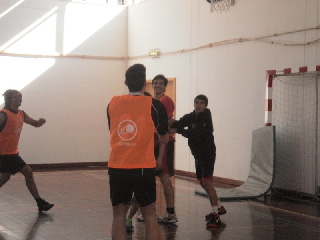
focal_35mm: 73
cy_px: 120
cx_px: 160
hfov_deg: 26.7
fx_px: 675
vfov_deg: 20.2
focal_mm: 12.95
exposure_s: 1/320
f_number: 4.8
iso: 800
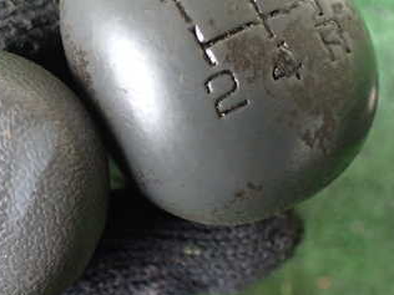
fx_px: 649
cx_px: 100
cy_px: 91
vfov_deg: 25.5
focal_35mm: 57
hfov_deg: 33.1
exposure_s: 1/125
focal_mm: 5.4
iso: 800
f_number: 2.3
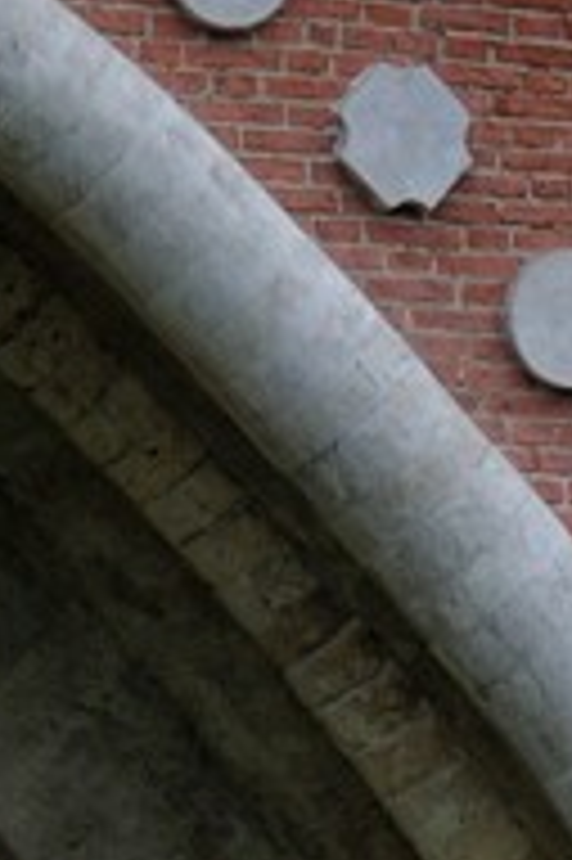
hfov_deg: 2.5
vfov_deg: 3.7
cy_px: 1878
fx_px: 13131
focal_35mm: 550
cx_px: -444
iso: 500
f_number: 6.3
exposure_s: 1/640
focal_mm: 78
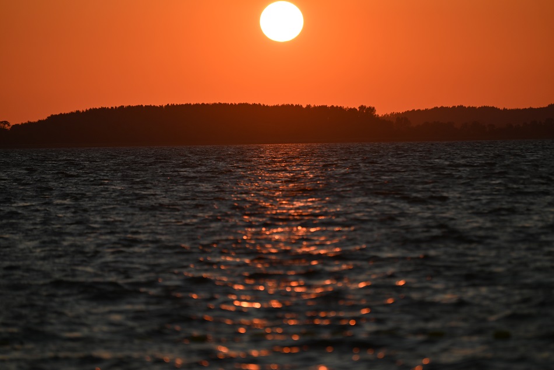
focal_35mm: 300
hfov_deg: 6.9
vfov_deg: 4.6
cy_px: 185
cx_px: 277
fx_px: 4618
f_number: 6.3
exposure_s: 1/1250
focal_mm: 300
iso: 100
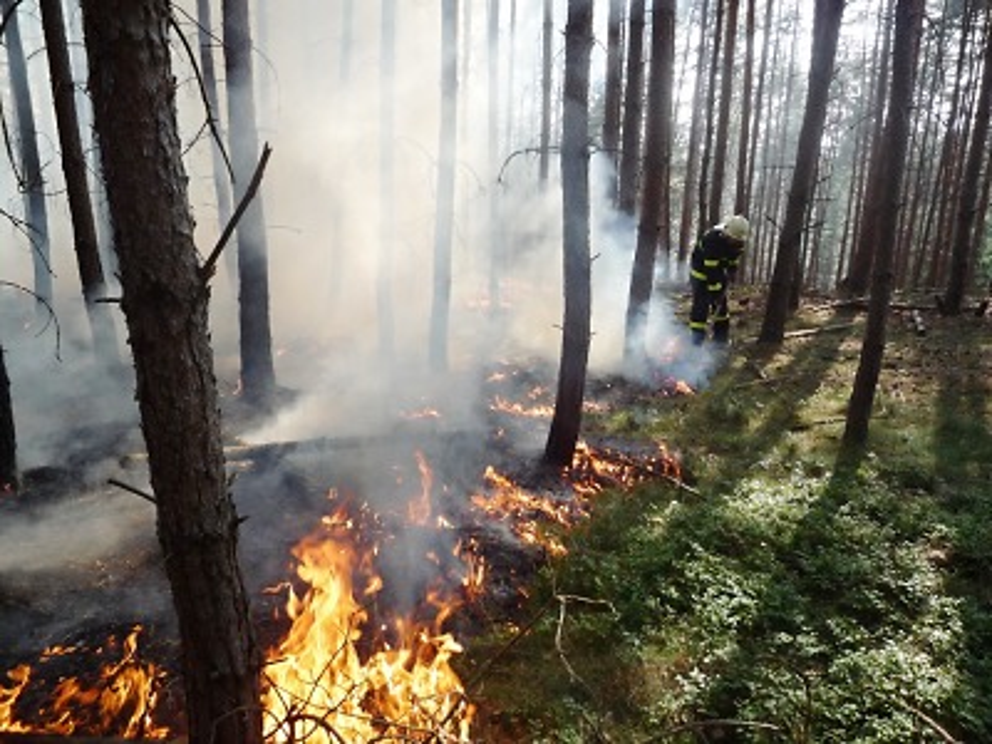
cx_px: 496
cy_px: 372
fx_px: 716
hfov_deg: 69.4
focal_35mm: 25
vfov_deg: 54.9
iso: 100
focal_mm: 4.4
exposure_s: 1/200
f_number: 2.8
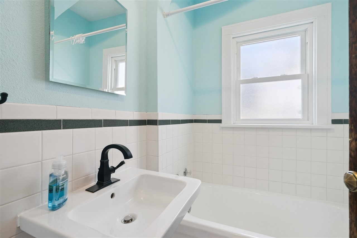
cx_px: 178
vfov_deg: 73.7
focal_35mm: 16
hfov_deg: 96.7
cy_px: 119
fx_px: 159
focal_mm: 16
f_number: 10
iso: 400
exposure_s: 1/6
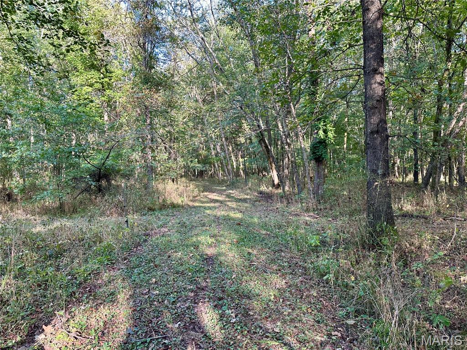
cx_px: 234
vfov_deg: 56.8
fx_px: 324
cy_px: 175
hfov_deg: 71.6
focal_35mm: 24
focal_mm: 6.86
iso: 100
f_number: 1.78
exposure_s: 1/121
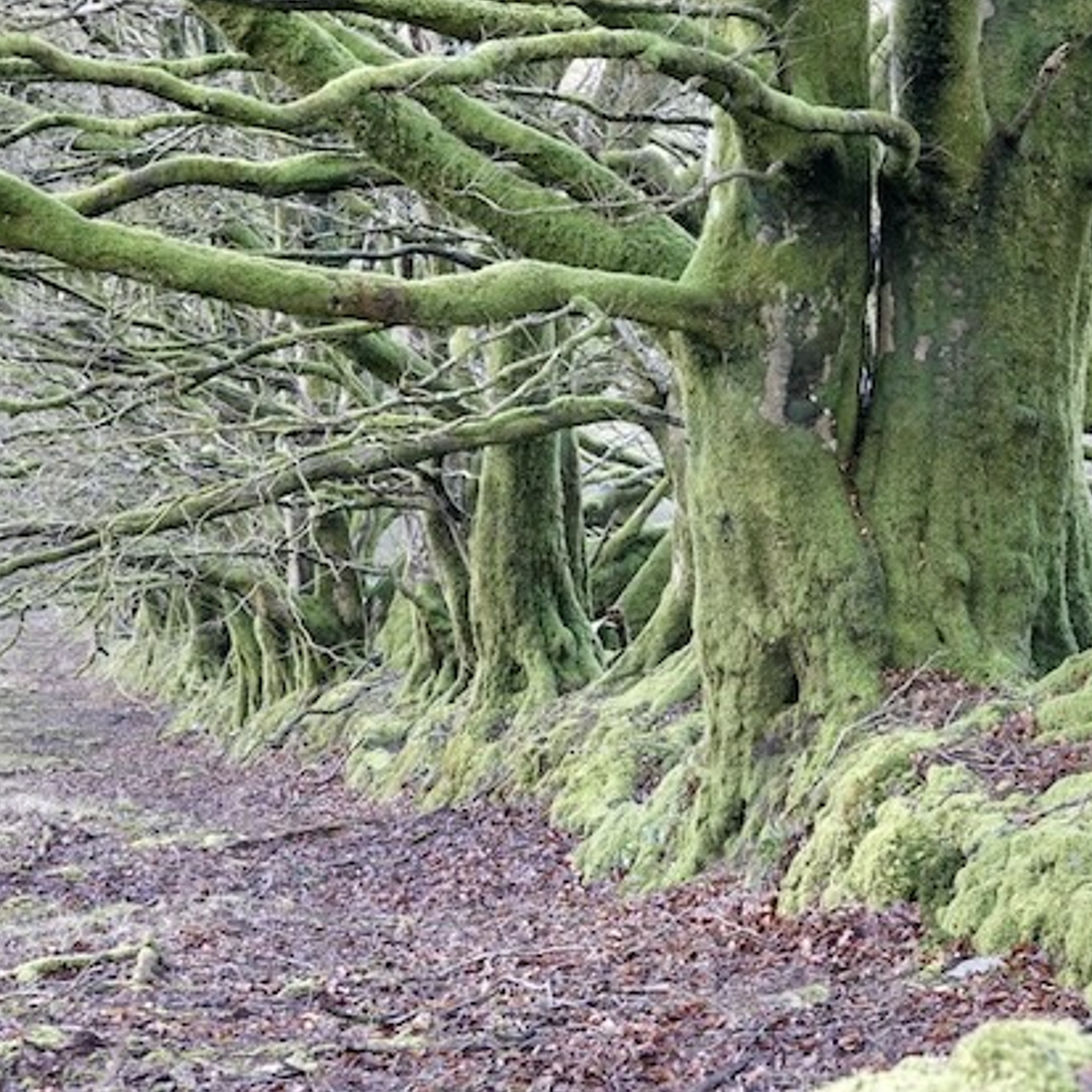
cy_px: 543
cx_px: 689
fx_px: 2891
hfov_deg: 21.3
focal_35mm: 81
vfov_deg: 21.4
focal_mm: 23.09
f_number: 3.5
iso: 320
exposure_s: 1/80
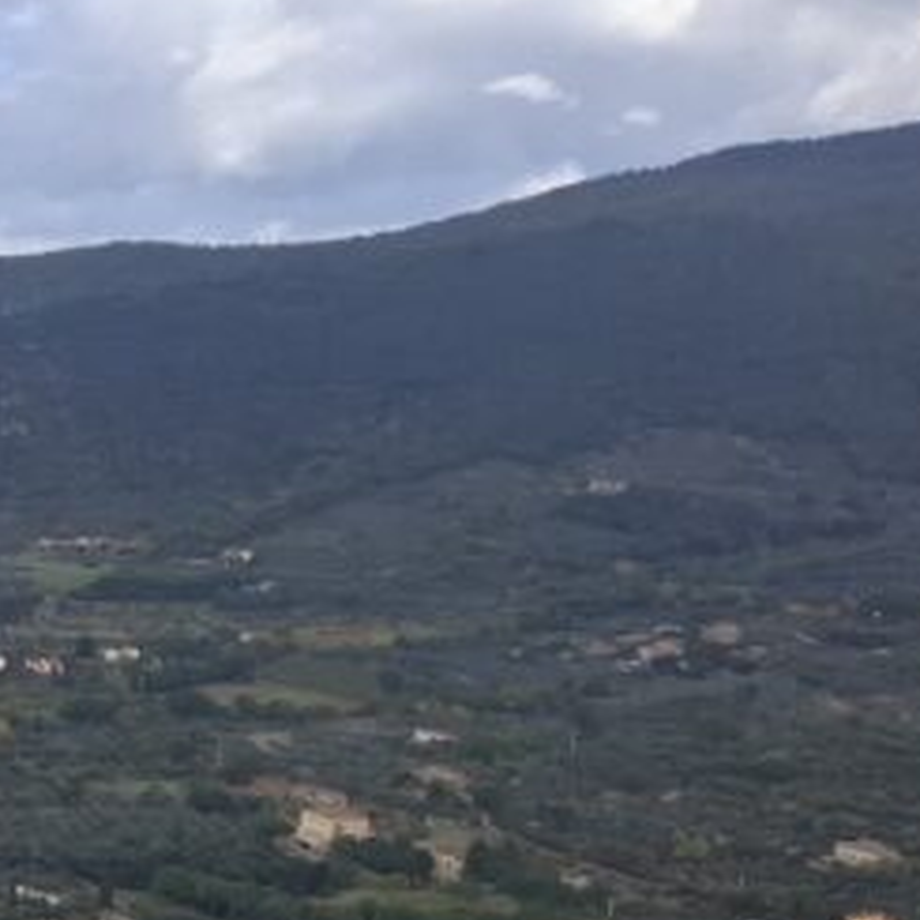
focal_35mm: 85
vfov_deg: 20.4
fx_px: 2556
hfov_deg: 16.1
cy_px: 556
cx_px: -886
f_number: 1.8
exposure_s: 1/1527
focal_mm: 5.54
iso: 50
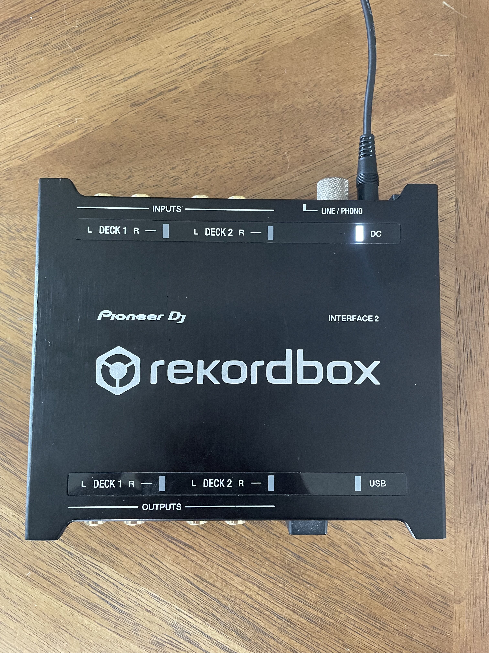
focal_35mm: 26
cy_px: 326
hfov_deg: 53.1
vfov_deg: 67.3
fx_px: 490
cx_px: 244
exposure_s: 1/47
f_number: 1.6
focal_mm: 4.2
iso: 500
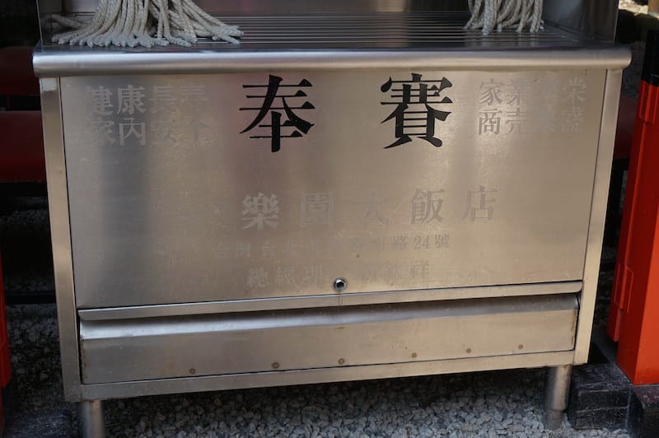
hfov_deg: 38.9
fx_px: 933
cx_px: 330
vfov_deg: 26.4
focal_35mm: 51
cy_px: 219
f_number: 7.1
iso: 100
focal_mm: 34
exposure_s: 1/100
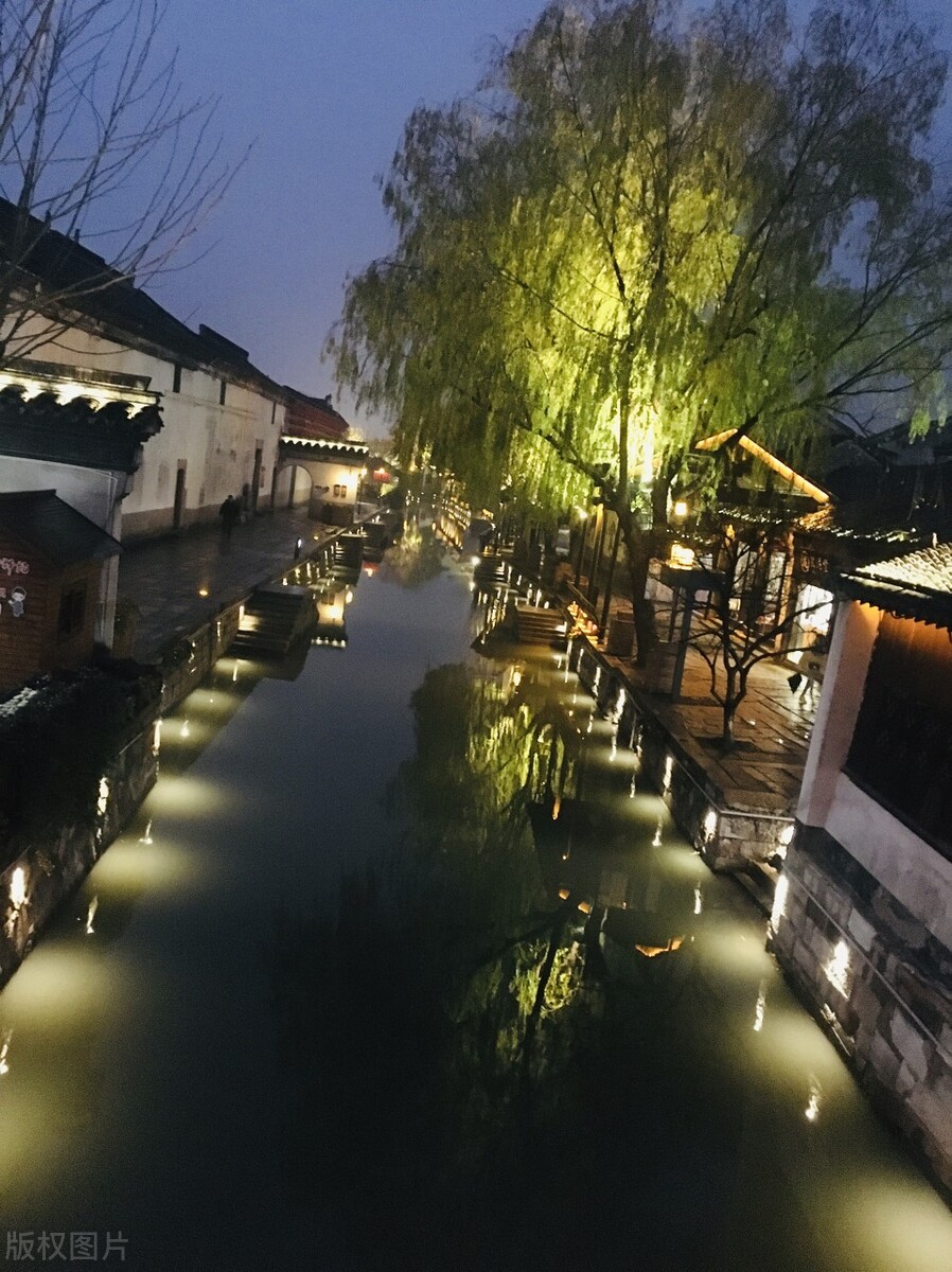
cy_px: 636
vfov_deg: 61.7
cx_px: 476
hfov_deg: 48.2
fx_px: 1065
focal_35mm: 29
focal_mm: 4.15
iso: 1000
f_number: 2.2
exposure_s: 1/17
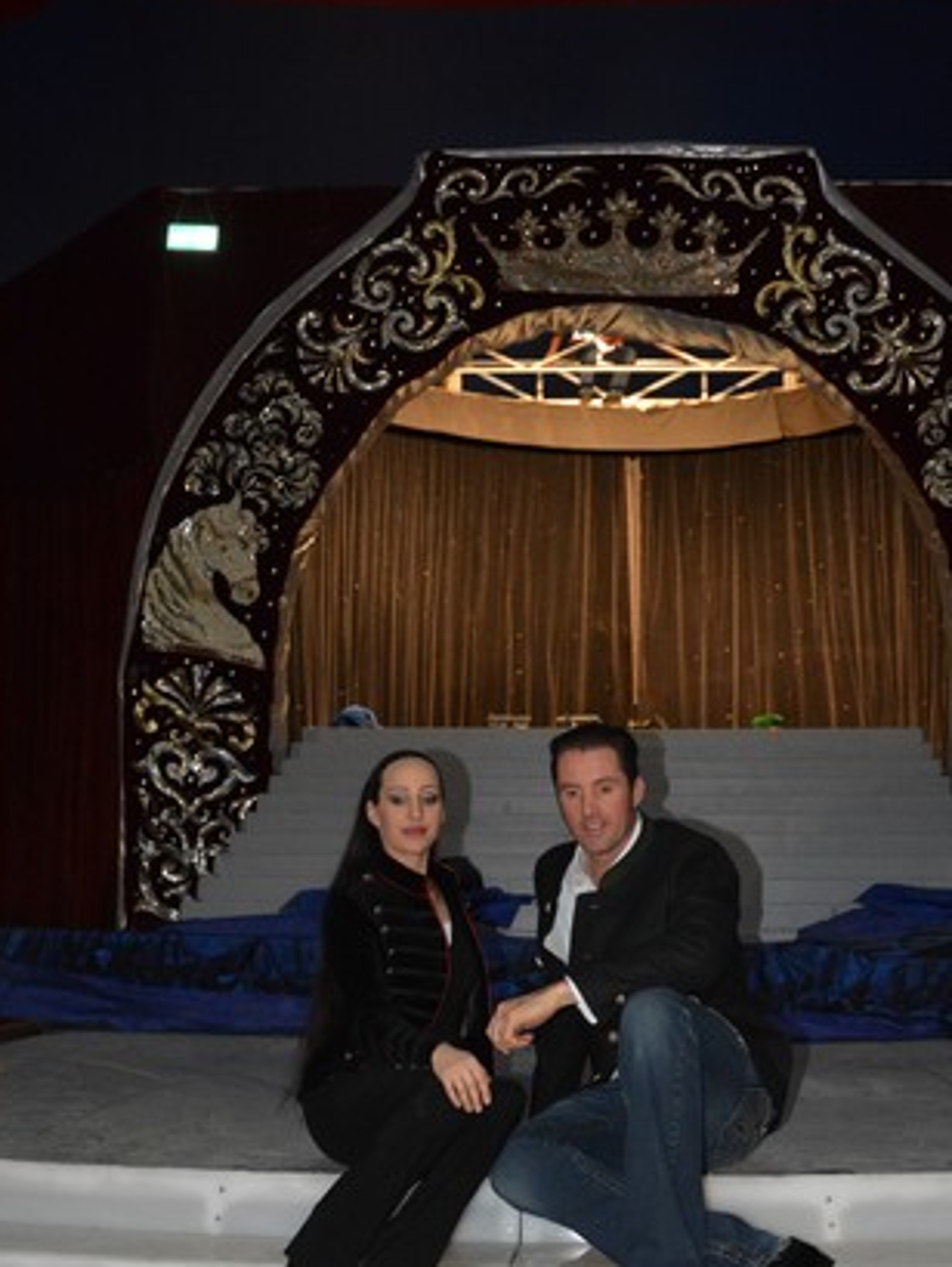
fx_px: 1931
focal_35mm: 53
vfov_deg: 36.3
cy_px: 664
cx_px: 606
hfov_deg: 27.6
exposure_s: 1/60
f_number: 4
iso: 3200
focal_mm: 25
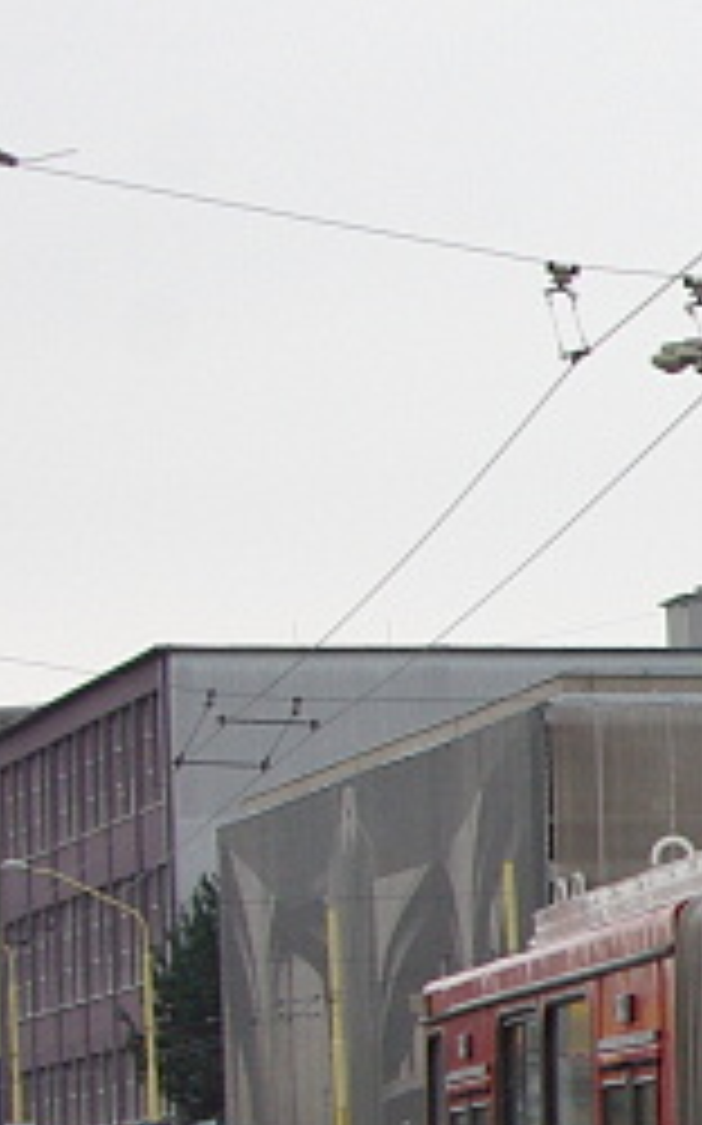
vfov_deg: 9.3
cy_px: 1190
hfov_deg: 5.3
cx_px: 2475
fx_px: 6895
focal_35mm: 225
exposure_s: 1/200
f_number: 7.1
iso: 400
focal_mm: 31
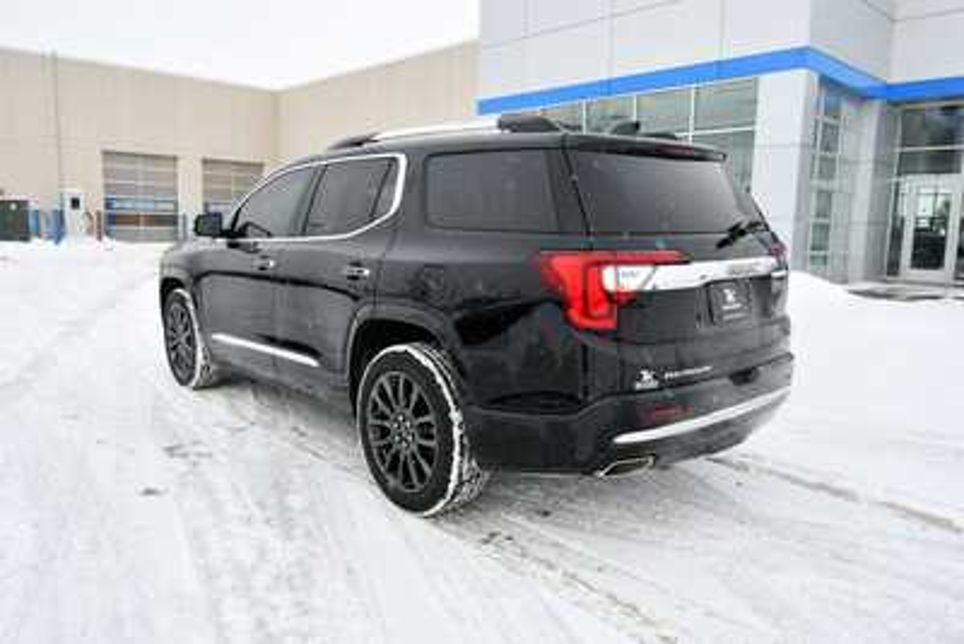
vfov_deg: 51.3
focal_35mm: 25
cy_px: 322
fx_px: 670
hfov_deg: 71.5
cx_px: 482
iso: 200
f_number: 6.3
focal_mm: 17
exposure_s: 1/250
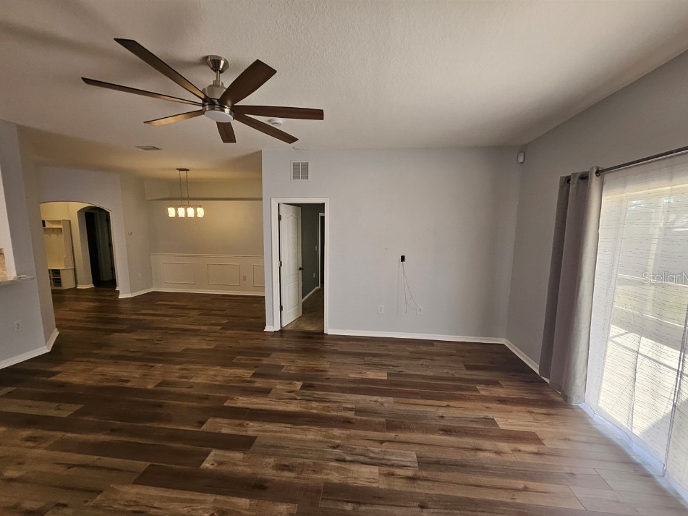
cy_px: 277
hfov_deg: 102.1
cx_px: 340
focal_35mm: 14
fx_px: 278
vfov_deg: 85.5
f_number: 2.2
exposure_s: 1/60
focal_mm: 1.7
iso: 100
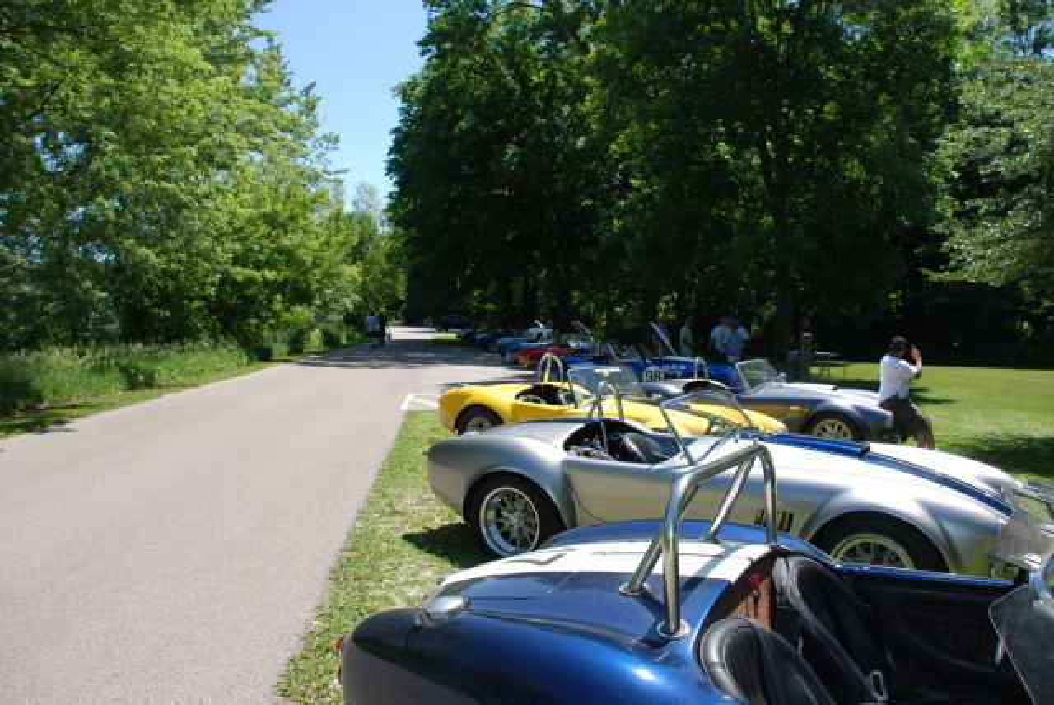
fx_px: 879
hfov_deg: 61.9
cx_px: 527
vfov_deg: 43.7
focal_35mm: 30
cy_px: 352
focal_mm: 20
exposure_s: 1/200
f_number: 6.3
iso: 100
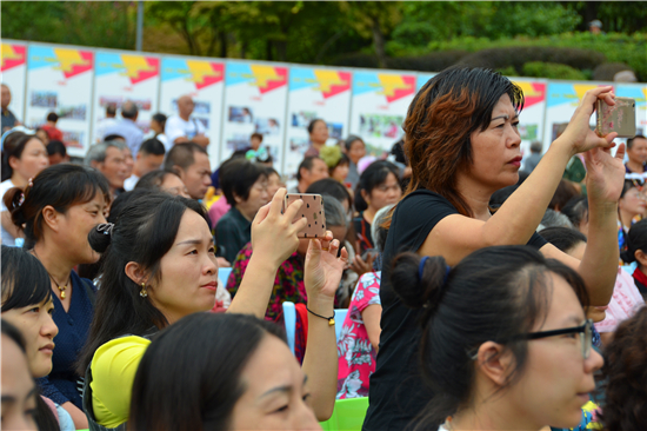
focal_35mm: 112
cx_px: 324
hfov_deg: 18.2
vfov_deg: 12.2
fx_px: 2021
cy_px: 216
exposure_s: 1/200
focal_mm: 75
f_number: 7.1
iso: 200
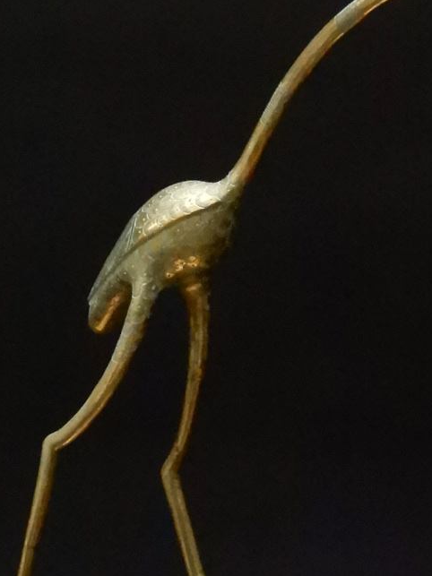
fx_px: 3712
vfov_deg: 8.8
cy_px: 528
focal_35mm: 223
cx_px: 335
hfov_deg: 6.7
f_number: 4.5
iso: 1600
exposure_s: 1/100
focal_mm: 12.5
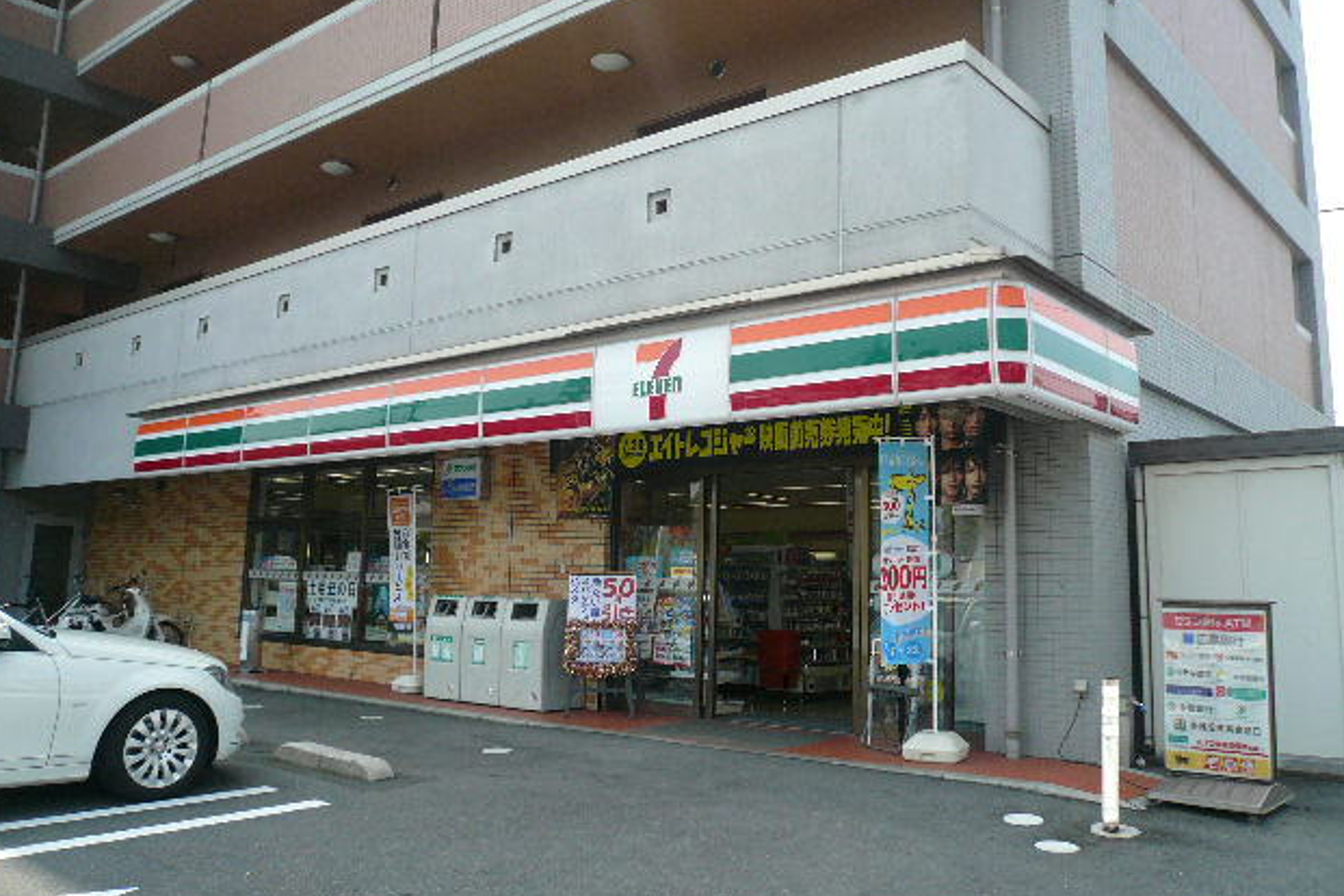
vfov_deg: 43.6
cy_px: 405
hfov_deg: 61.9
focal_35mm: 30
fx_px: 1120
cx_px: 662
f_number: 2.8
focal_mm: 4.6
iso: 100
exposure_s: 1/500
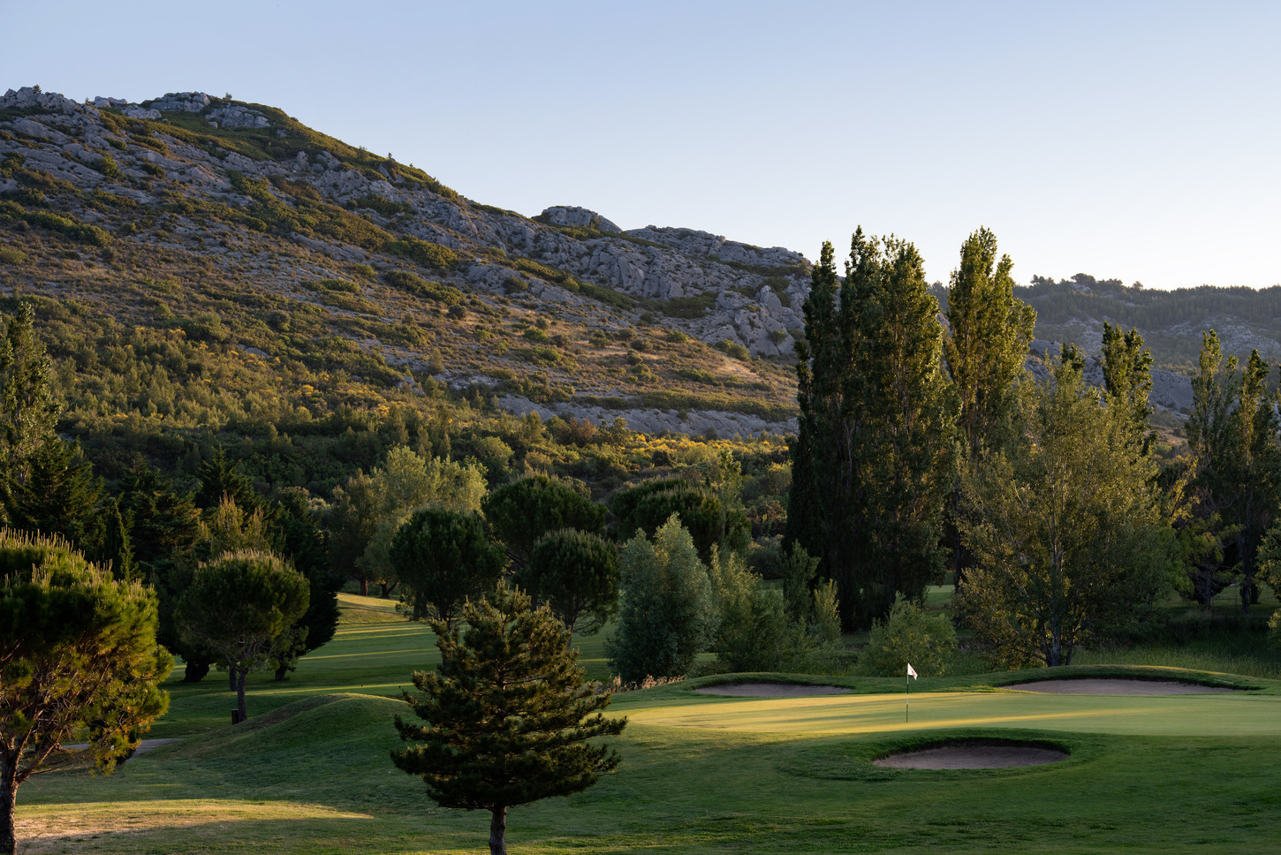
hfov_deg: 19.4
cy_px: 428
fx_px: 3738
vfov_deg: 13.1
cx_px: 640
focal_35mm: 105
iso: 200
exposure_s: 1/60
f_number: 9
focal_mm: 105
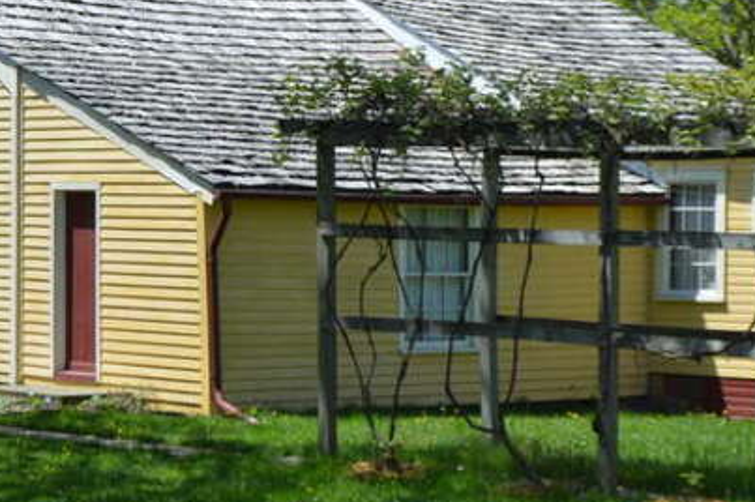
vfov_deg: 10.9
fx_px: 2619
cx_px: 437
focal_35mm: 125
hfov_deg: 16.4
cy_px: 114
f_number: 8
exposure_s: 1/250
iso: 100
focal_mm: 42
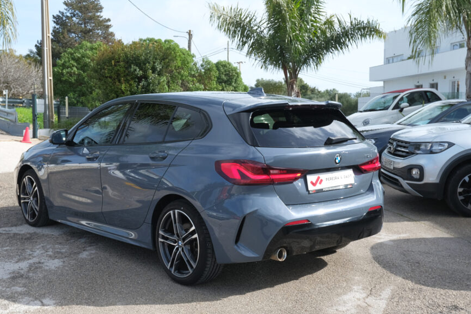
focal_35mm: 44
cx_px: 205
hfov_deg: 44.4
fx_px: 576
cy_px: 178
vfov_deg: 30.5
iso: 160
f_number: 9
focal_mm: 24.9
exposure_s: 1/125
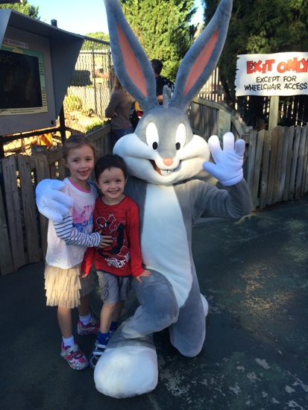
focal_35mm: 30
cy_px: 205
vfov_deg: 59.9
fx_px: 356
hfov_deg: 46.8
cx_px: 154
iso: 32
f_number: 2.2
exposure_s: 1/436
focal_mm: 4.12
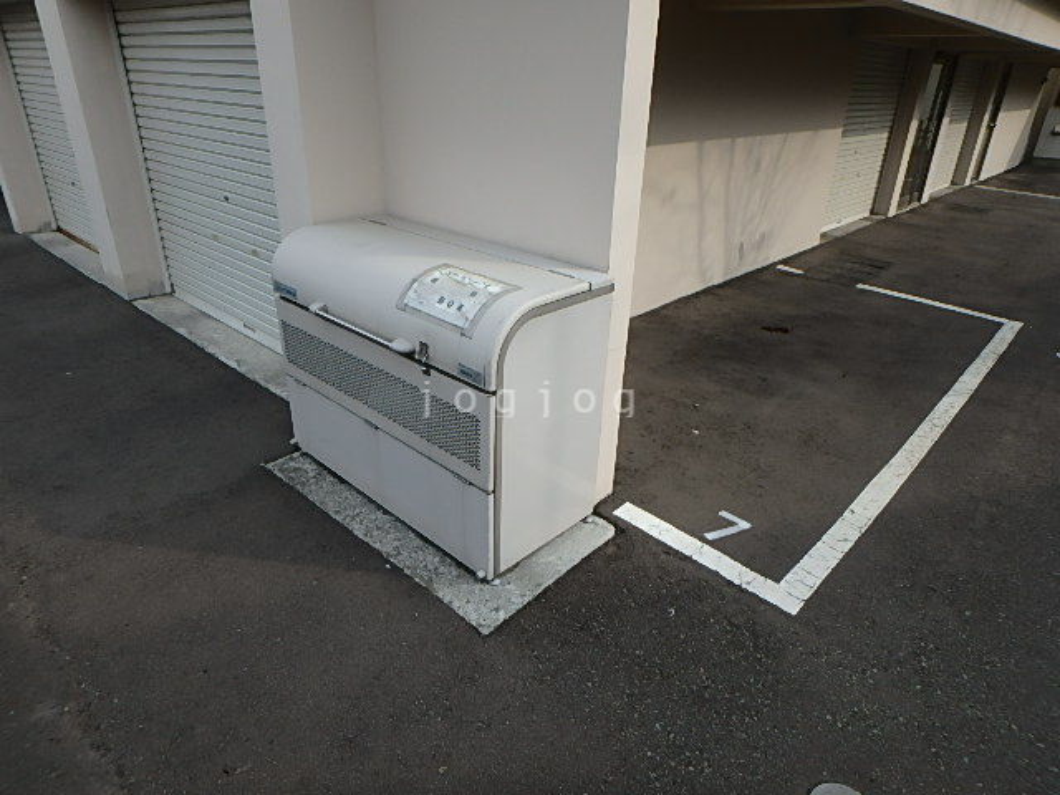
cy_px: 398
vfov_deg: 63.4
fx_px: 643
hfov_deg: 79.0
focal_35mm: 21
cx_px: 530
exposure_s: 1/640
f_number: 3.5
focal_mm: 3.7
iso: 125
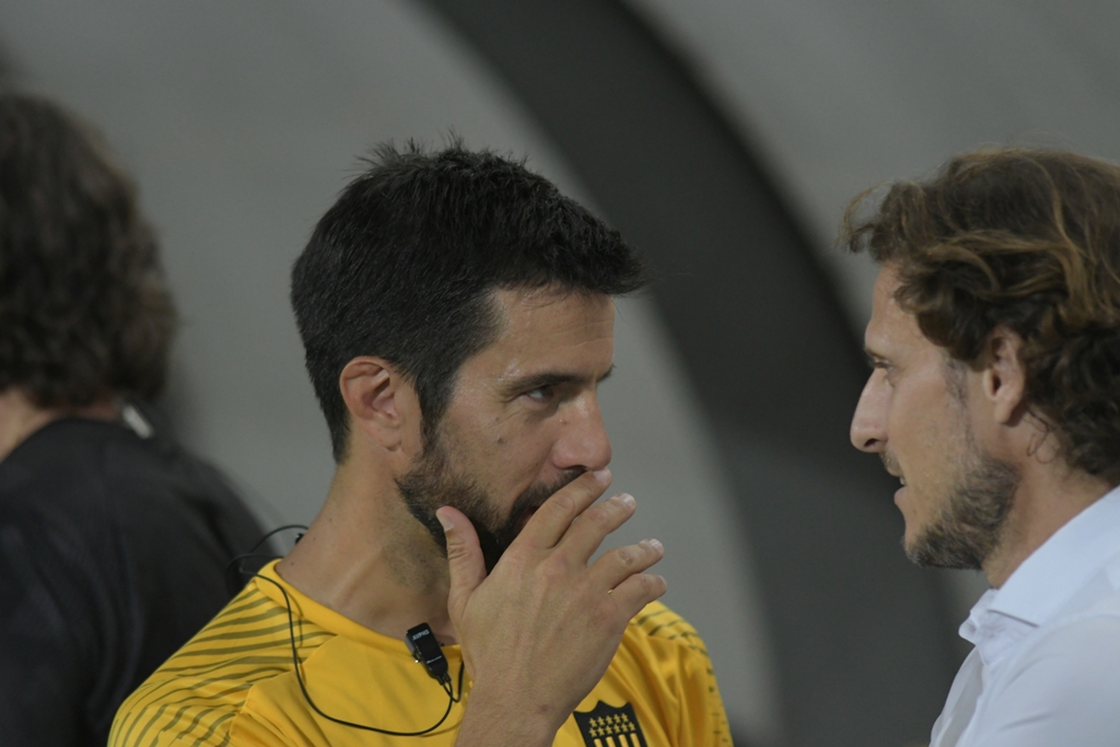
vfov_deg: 3.1
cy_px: 374
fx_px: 14001
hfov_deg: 4.6
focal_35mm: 450
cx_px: 560
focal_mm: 300
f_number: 2.8
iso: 2500
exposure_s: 1/500
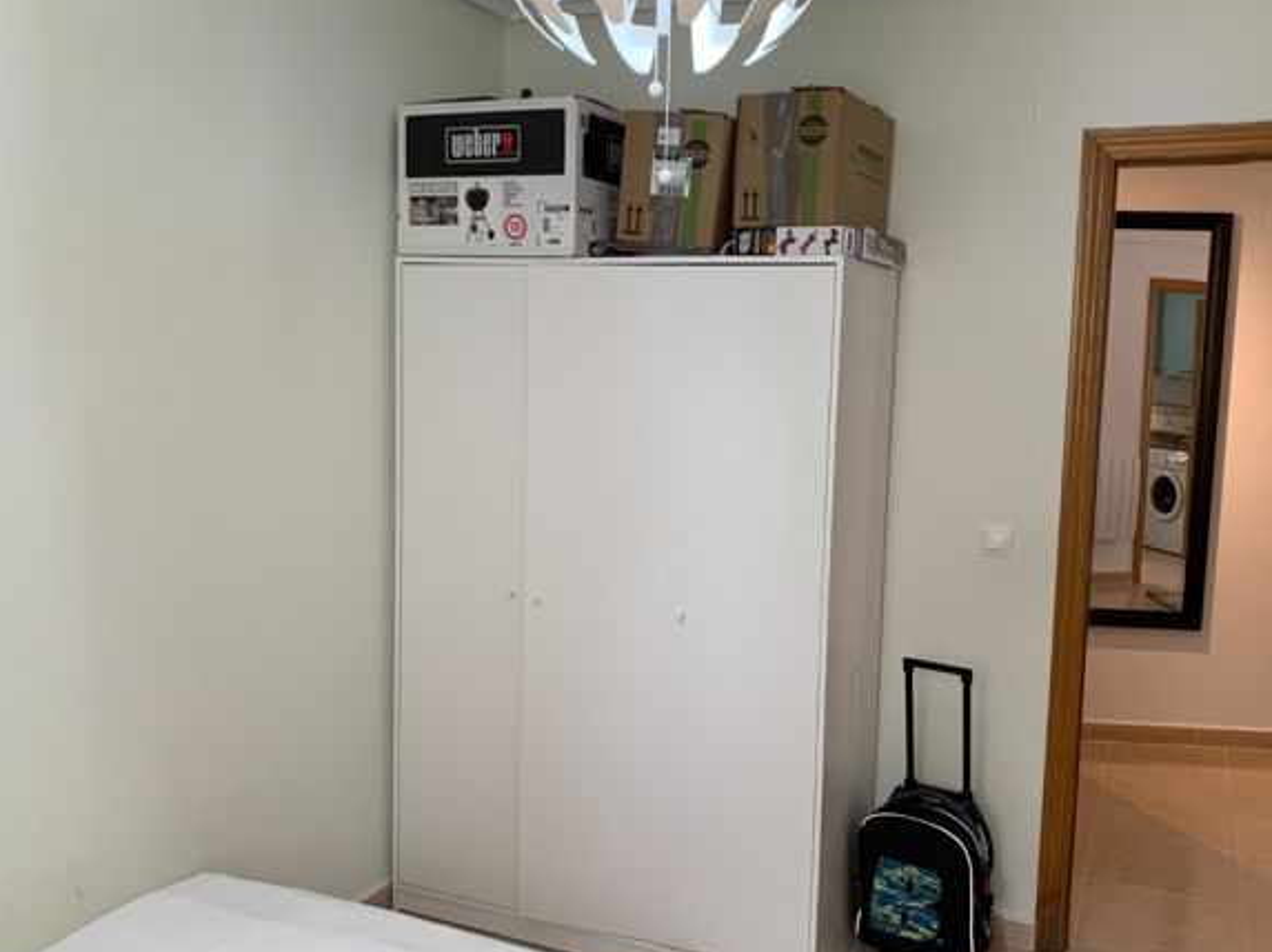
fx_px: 1175
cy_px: 495
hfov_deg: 56.8
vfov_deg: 44.1
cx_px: 672
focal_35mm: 32
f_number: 1.8
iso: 100
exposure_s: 1/82
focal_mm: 4.25
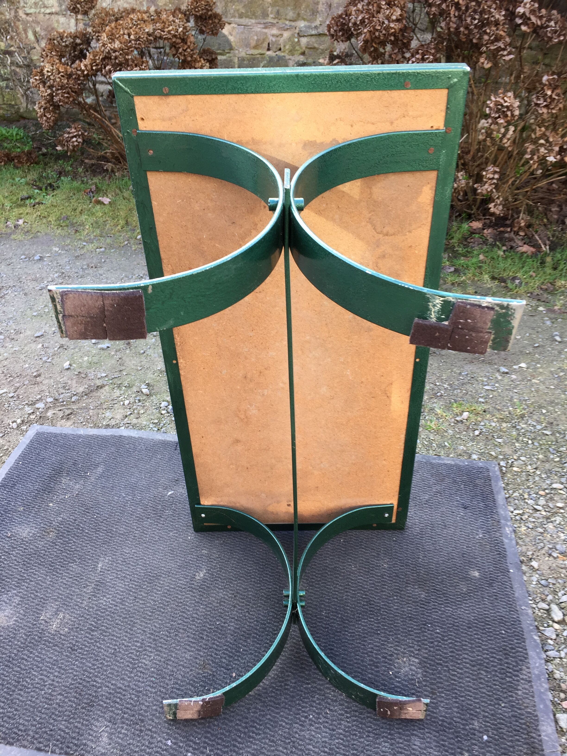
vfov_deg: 61.7
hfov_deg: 48.2
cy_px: 378
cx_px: 284
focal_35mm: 29
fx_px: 633
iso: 32
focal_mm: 4.15
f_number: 2.2
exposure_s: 1/100
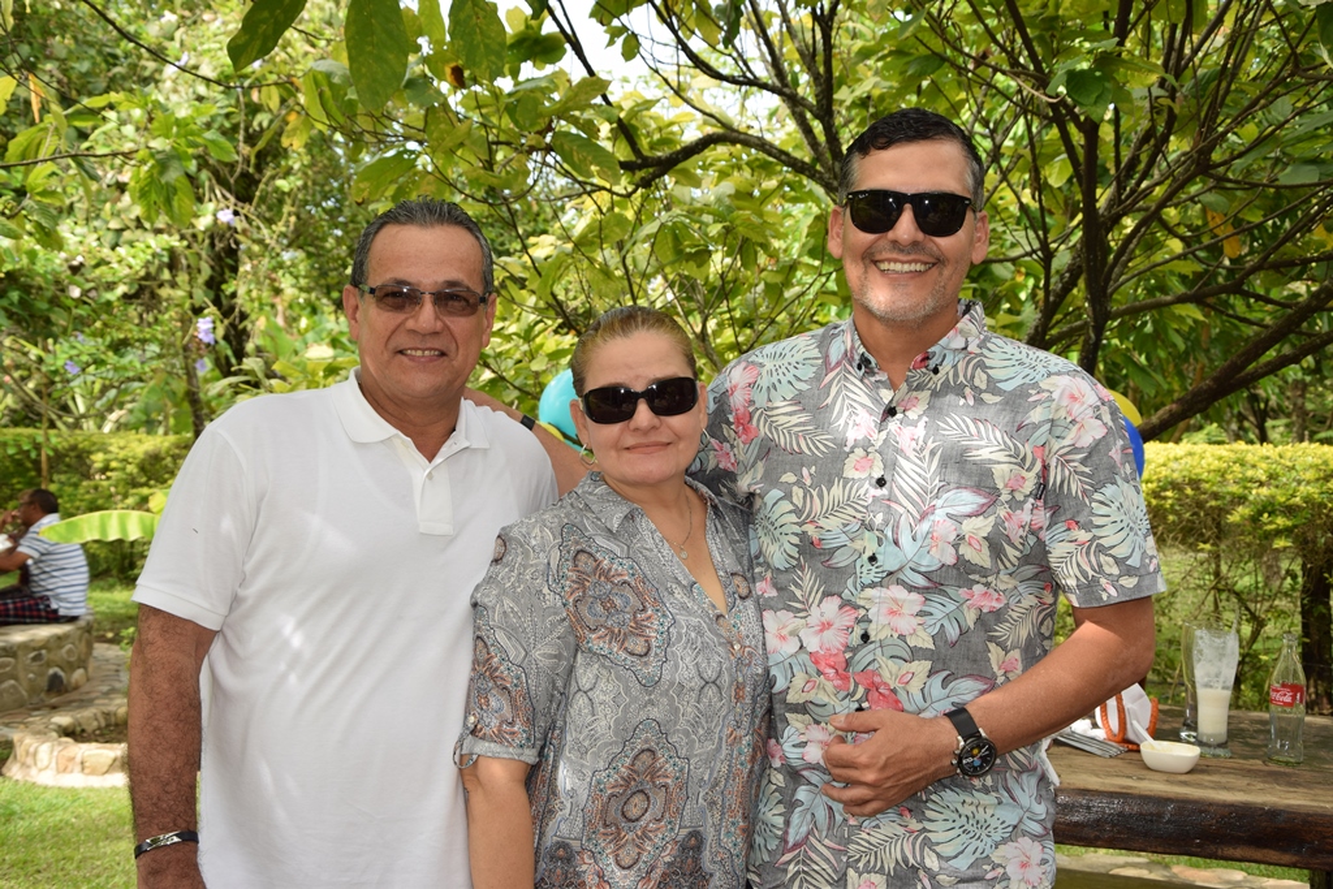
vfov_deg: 28.1
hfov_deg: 41.1
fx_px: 1777
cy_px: 444
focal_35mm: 48
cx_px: 666
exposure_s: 1/125
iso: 100
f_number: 5.6
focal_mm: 32
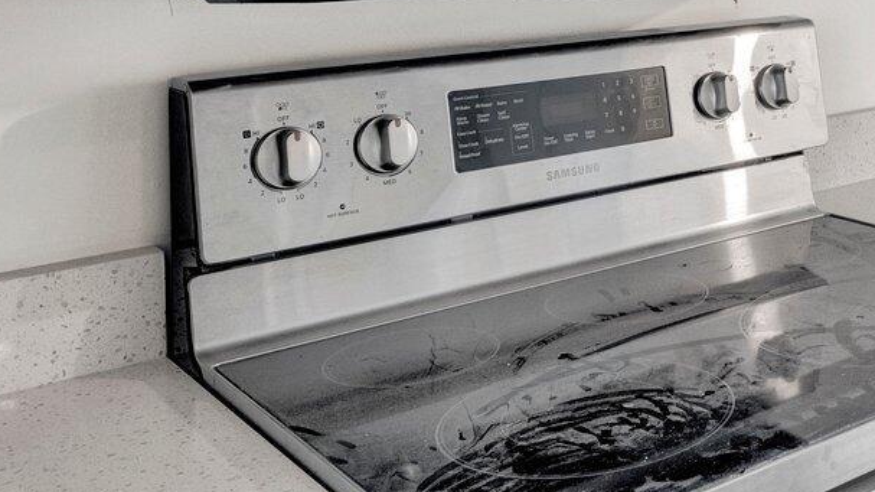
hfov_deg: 33.3
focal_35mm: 54
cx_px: 973
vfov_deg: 20.2
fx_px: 1254
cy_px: -154
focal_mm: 15.3
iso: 1000
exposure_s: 1/30
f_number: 8
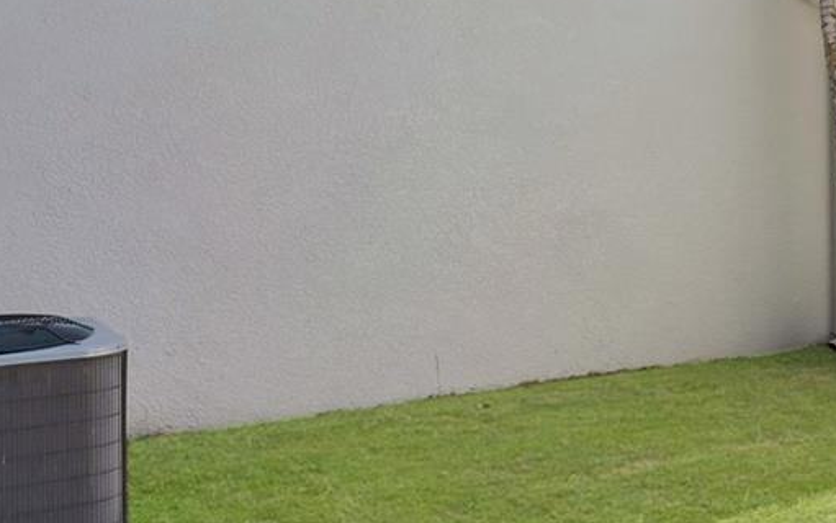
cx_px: 908
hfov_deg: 34.4
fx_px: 1163
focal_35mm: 51
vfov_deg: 25.1
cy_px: 142
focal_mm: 16
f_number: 10
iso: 100
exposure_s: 1/160
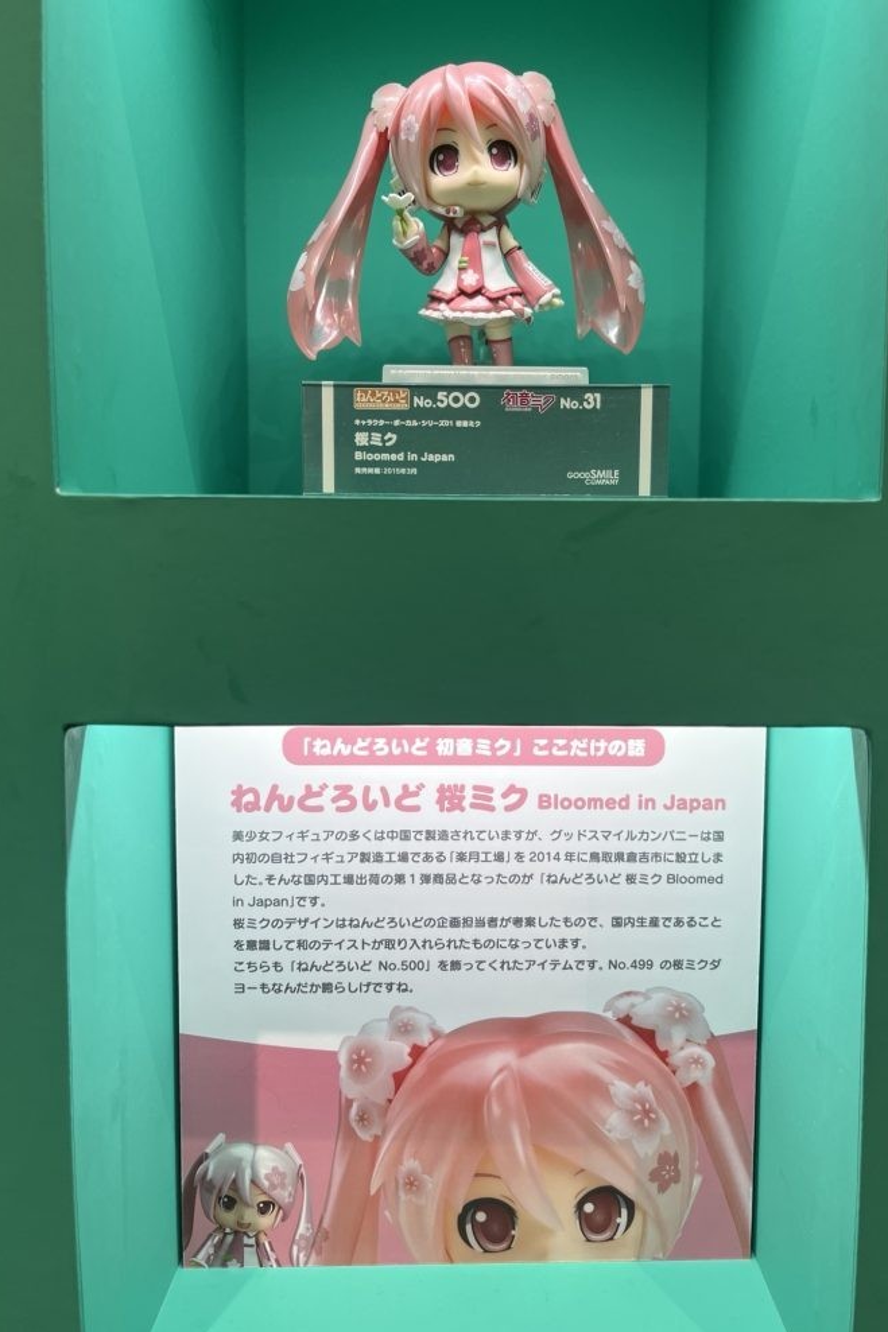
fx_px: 1036
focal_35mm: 28
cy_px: 657
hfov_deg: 46.3
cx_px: 503
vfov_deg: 65.5
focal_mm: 5.1
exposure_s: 1/163
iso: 40
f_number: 1.6
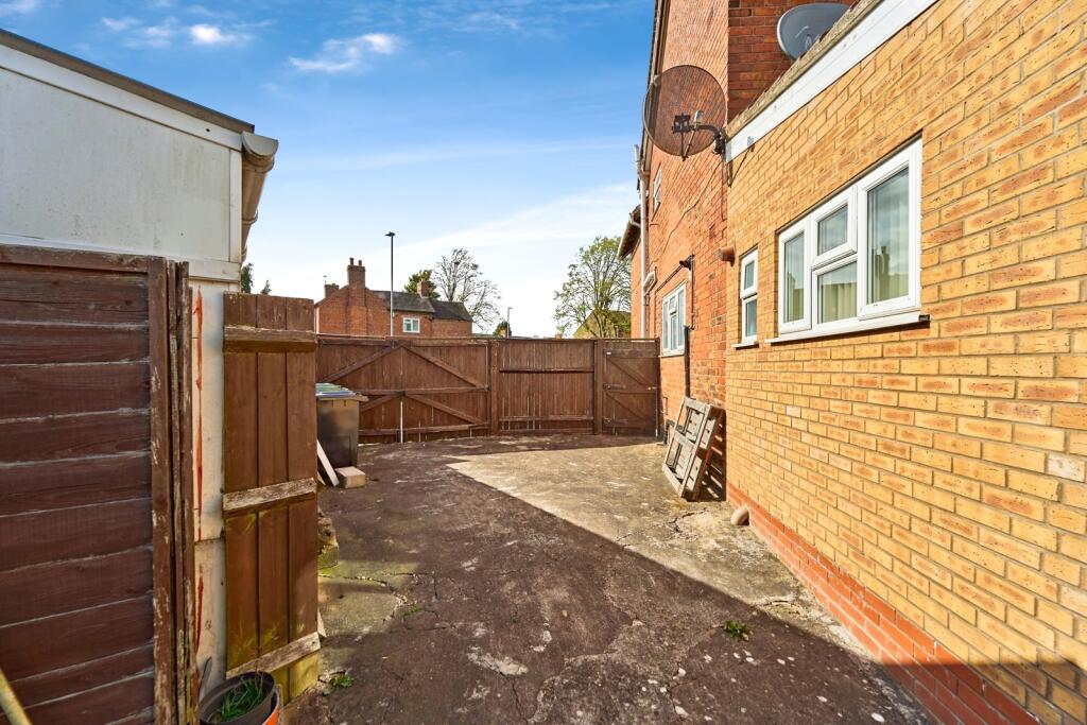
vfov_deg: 81.2
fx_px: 423
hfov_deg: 104.2
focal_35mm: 14
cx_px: 544
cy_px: 362
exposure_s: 1/2000
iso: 200
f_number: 8
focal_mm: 14
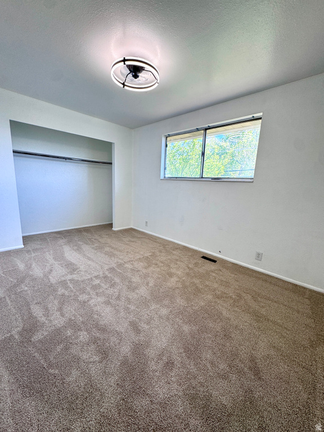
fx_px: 175
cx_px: 162
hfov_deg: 85.7
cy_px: 216
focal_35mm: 14
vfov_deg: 102.1
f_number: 2.2
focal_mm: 2.22
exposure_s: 1/120
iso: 64
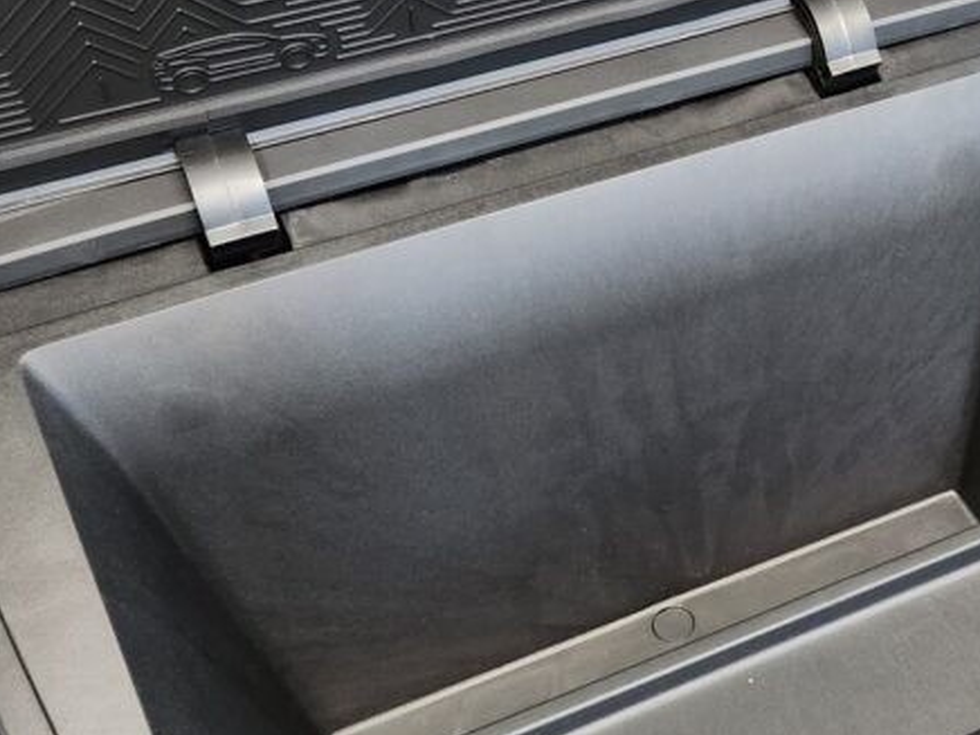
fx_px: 1529
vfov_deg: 27.0
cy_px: 330
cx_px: 784
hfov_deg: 34.5
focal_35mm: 54
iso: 640
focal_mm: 5.4
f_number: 1.8
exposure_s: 1/100
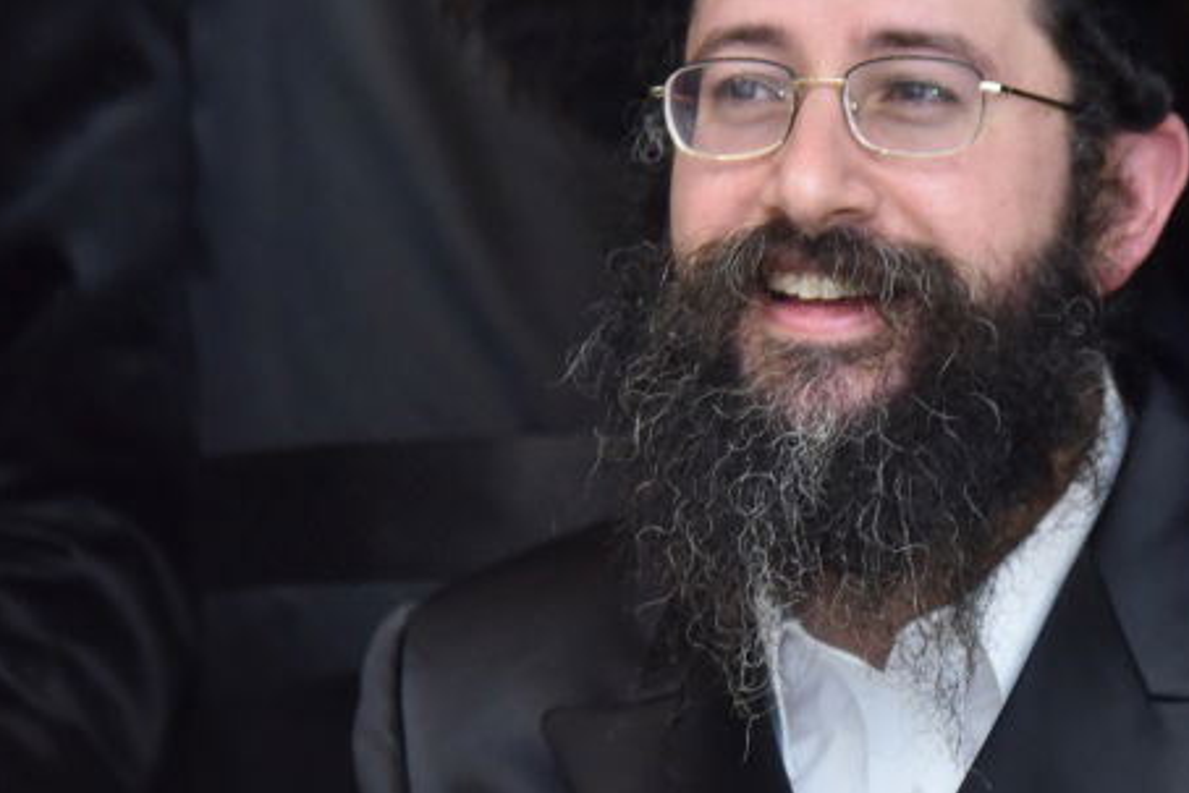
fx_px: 11926
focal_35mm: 361
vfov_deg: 3.8
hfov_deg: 5.7
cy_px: 179
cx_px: 890
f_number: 2.8
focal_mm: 160
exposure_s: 1/125
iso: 1600
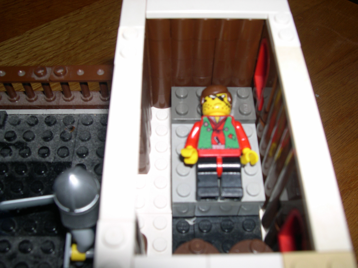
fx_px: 393
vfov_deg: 37.7
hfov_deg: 49.0
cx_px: 179
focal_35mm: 38
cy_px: 134
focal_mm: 8
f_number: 7.6
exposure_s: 1/60
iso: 100
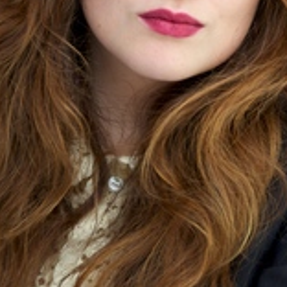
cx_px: 213
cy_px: 83
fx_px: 4296
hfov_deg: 3.8
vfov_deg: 3.8
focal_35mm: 458
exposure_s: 1/60
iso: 500
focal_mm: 210
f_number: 5.6
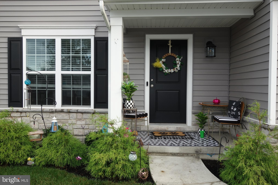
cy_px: 92
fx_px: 216
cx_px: 139
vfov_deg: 46.4
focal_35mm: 28
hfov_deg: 65.5
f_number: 4.5
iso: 125
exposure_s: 1/100
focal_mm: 10.4
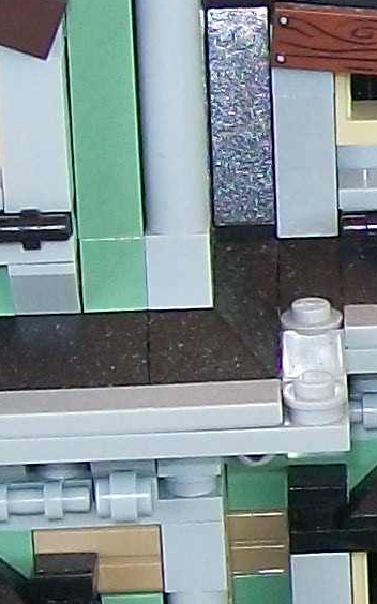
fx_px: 3637
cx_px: 1059
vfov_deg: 9.5
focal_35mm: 221
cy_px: 390
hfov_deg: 5.6
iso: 80
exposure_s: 1/80
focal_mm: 6
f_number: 2.7
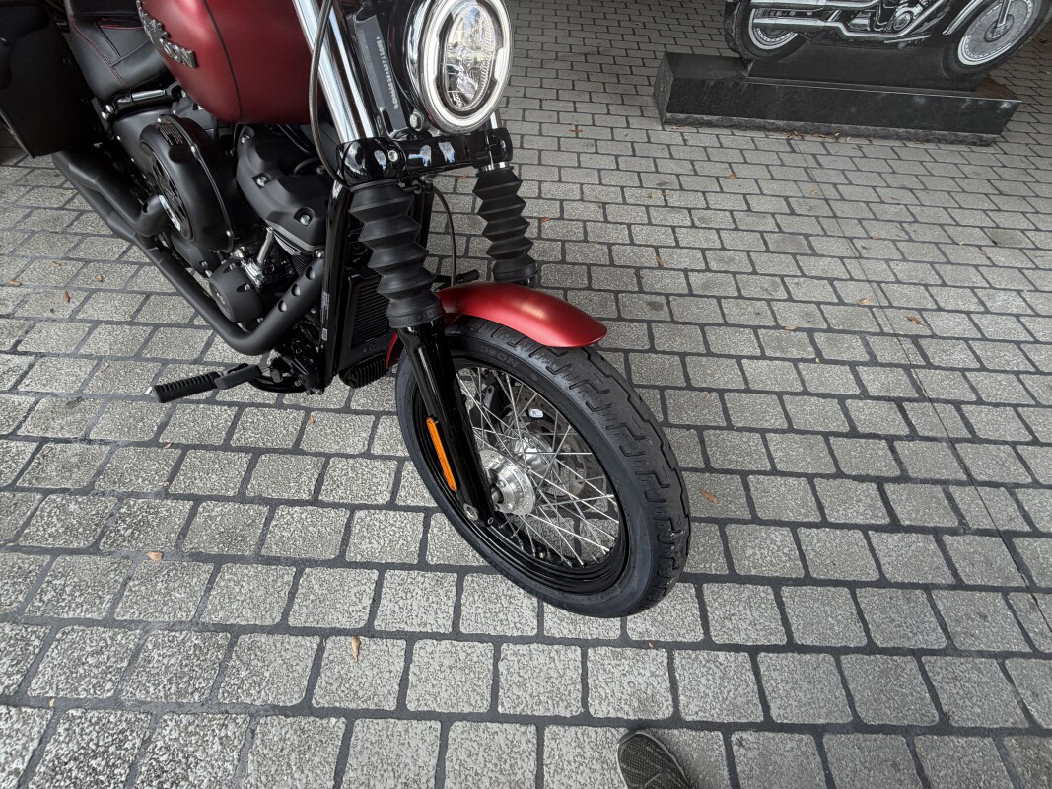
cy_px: 394
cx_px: 526
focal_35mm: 14
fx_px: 425
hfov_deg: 102.1
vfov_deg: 85.7
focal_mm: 2.22
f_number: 2.2
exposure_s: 1/121
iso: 50
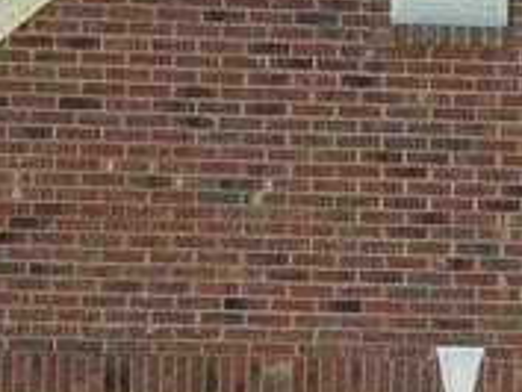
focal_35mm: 150
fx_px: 2263
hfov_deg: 11.5
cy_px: 522
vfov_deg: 9.7
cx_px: -602
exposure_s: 1/1053
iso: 32
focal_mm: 4.25
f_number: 1.8
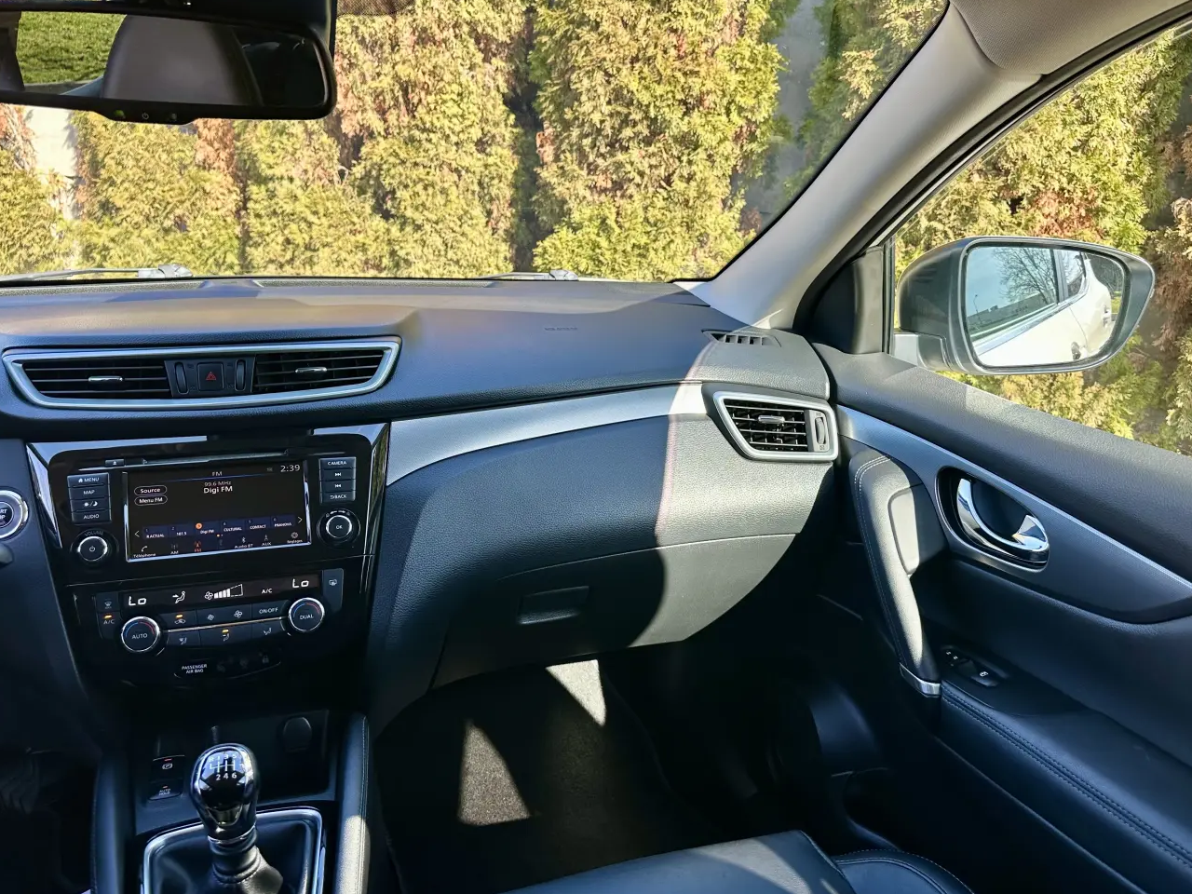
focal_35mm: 27
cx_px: 615
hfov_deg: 65.3
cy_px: 445
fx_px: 930
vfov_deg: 51.4
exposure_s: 1/323
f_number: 1.78
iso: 80
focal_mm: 6.86
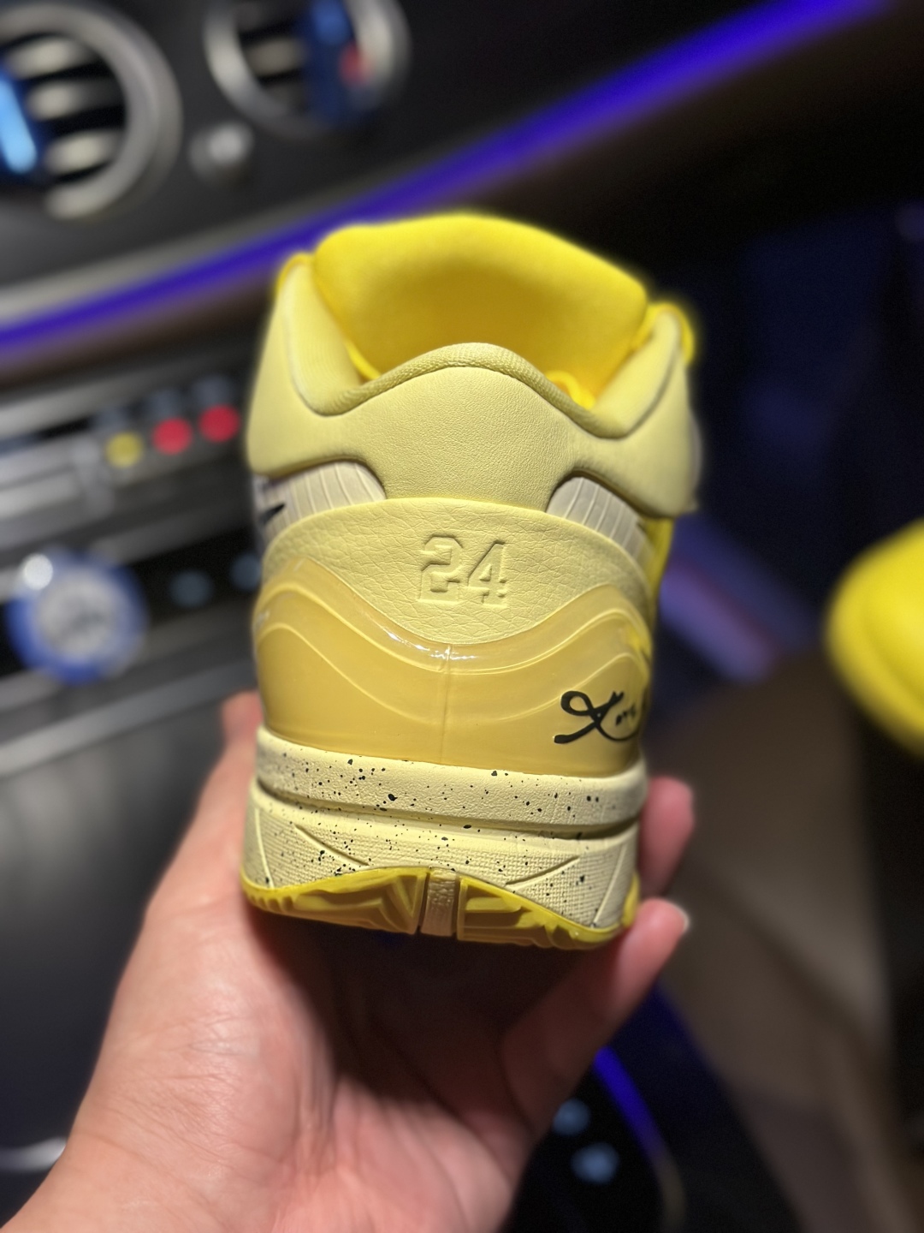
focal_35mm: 48
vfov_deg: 39.7
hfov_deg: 30.3
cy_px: 616
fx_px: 1708
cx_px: 462
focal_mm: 6.86
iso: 320
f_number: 1.78
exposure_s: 1/56
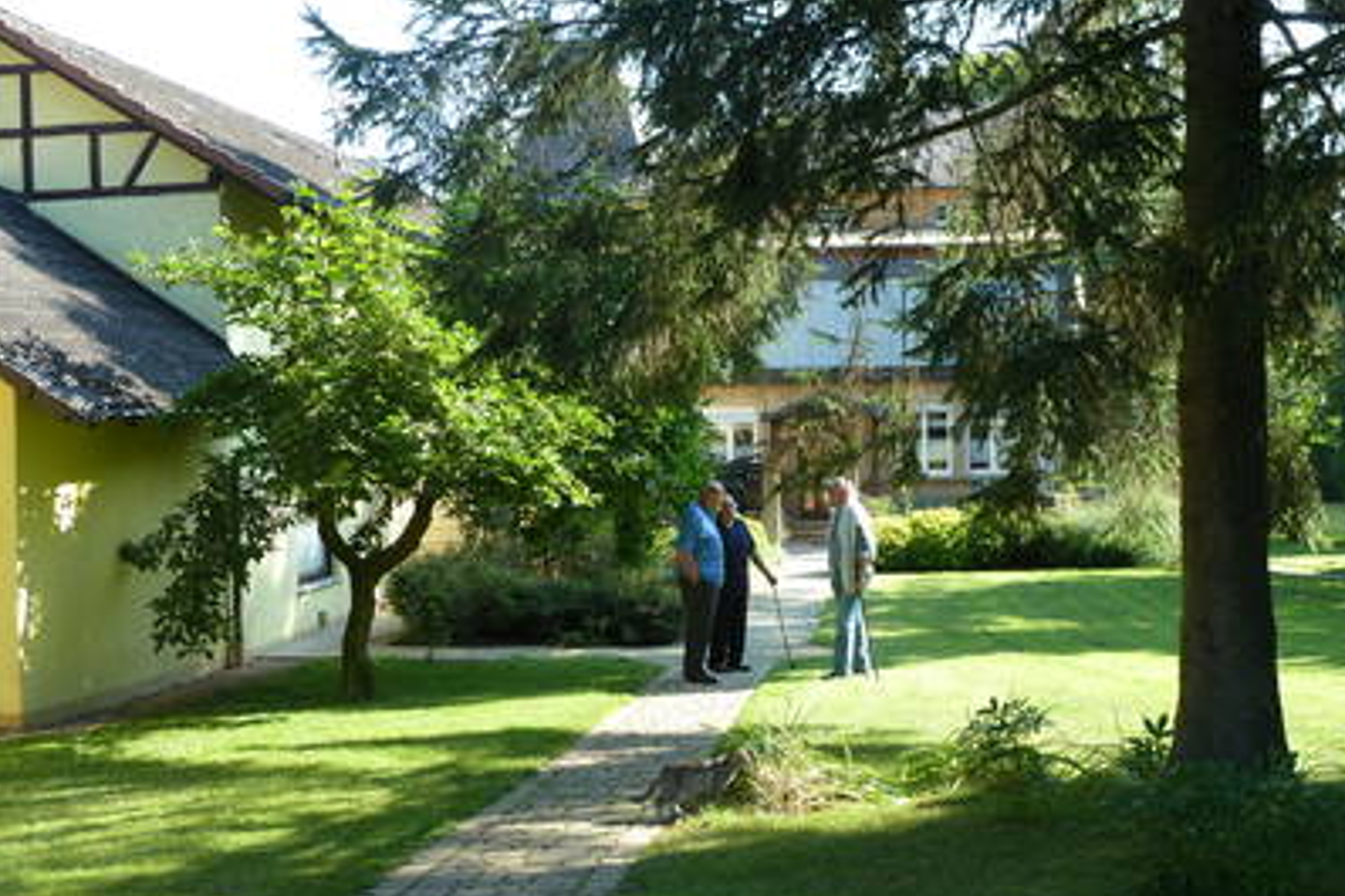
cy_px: 473
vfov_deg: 29.2
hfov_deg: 42.8
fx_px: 1718
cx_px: 672
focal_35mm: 46
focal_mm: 7.3
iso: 80
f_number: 3.7
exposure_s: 1/80
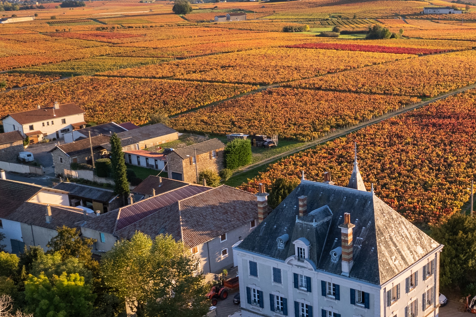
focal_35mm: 52
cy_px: 212
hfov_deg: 36.7
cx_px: 392
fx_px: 687
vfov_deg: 25.8
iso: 100
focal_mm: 8.38
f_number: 2.8
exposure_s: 1/20
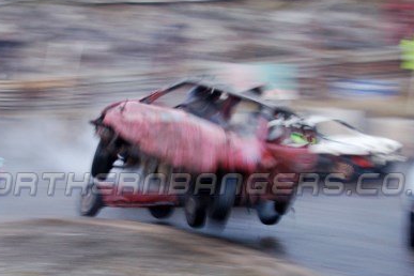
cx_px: 175
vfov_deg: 17.7
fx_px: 883
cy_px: 187
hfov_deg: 26.3
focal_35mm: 77
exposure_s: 1/15
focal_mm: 31
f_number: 4.5
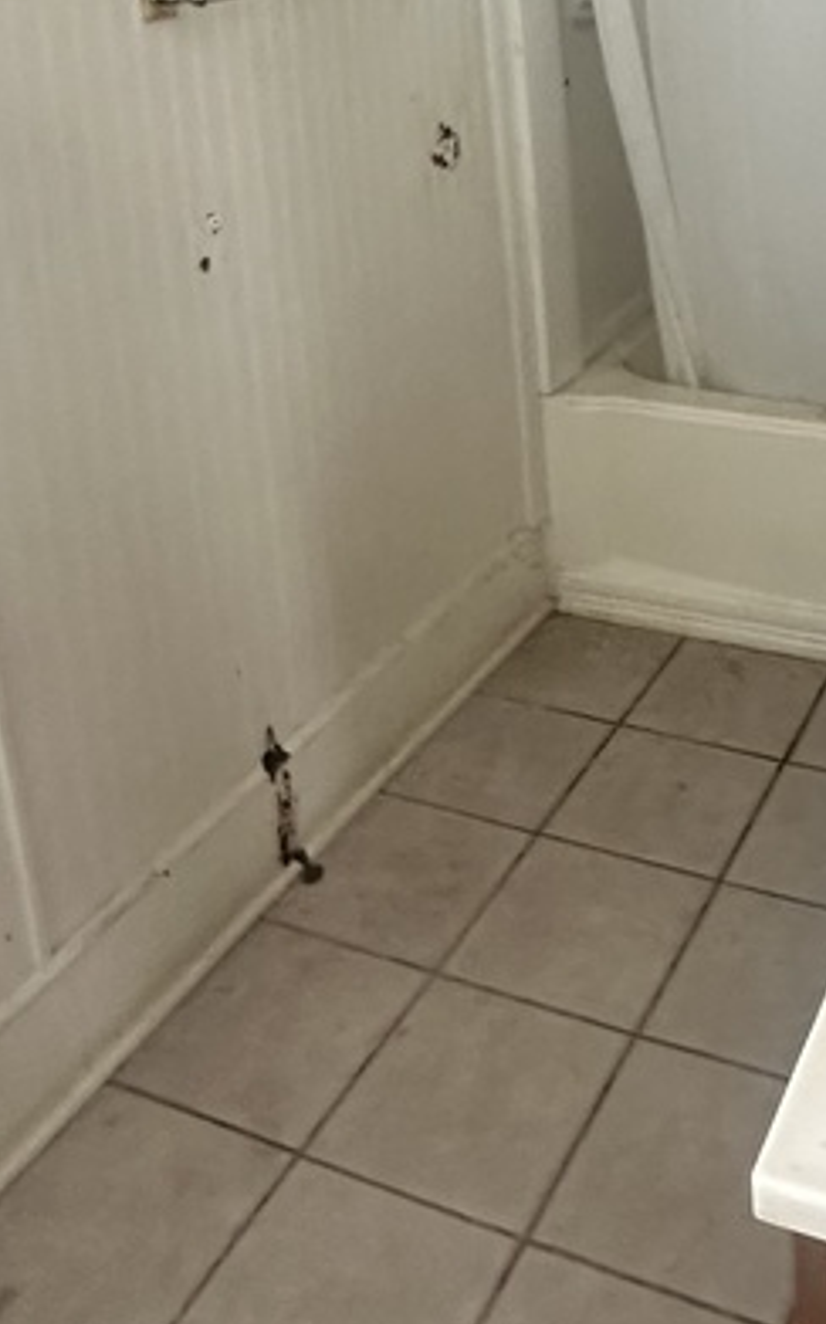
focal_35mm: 41
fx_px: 1478
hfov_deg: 30.2
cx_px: 694
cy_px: 196
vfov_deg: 44.9
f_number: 2.2
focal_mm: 2.22
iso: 640
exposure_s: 1/60
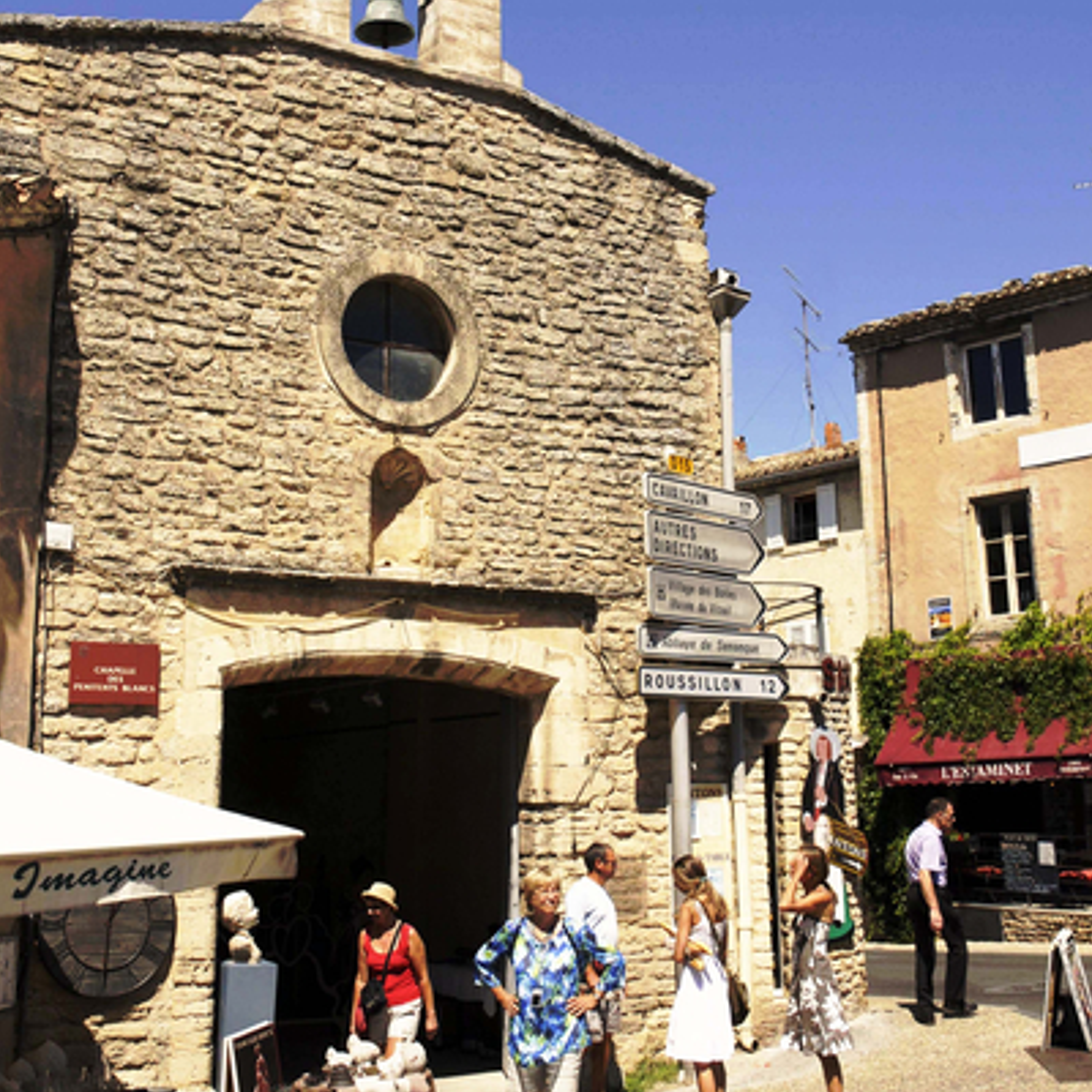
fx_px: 1642
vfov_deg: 36.5
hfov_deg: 36.8
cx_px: 546
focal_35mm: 46
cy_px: 393
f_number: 8
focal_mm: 24
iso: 100
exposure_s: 1/250
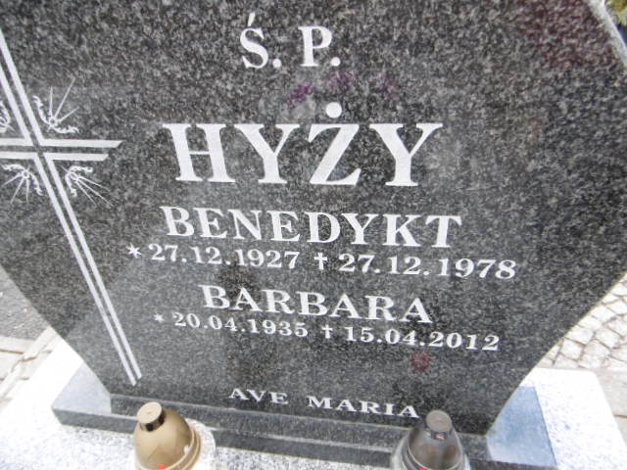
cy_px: 235
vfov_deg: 56.8
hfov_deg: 71.6
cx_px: 314
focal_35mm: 24
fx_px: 435
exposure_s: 1/60
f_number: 3.1
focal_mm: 4.3
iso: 160
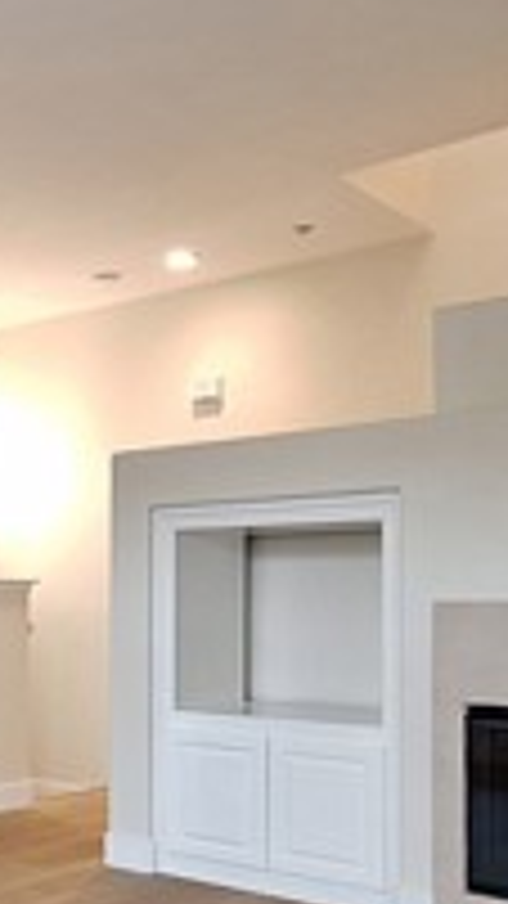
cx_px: -31
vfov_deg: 45.0
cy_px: 576
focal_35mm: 45
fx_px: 1078
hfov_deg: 24.9
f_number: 2.2
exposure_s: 1/24
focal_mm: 1.74
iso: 250
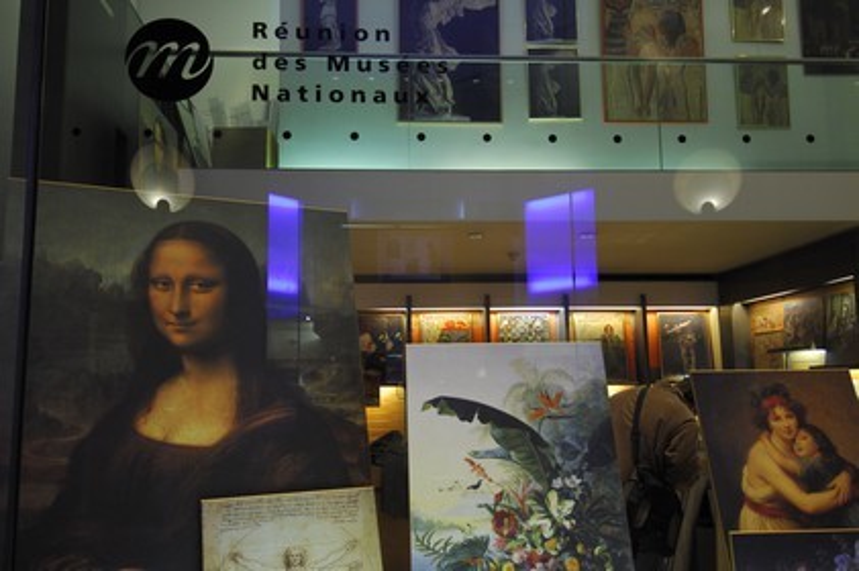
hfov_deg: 57.3
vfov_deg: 39.9
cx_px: 430
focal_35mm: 33
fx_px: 787
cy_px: 286
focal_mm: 22
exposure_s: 1/20
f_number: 4
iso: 400
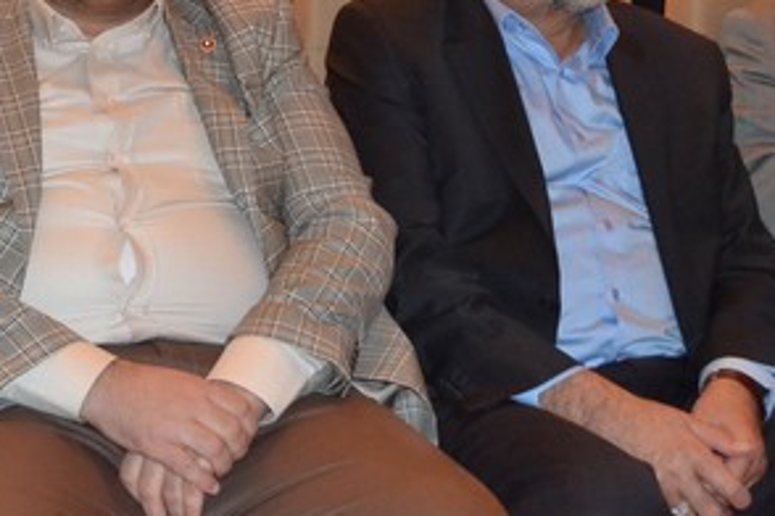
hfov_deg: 22.7
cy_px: -43
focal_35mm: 89
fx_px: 1916
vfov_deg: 15.0
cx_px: 214
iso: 3200
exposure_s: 1/60
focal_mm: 26
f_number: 4.2
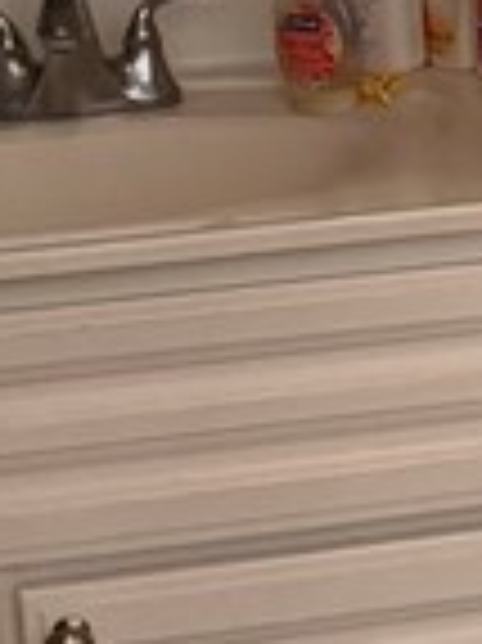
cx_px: 1270
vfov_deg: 11.3
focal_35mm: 172
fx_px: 3198
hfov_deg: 7.8
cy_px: -54
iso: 640
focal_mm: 6.76
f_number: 1.78
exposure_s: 1/60
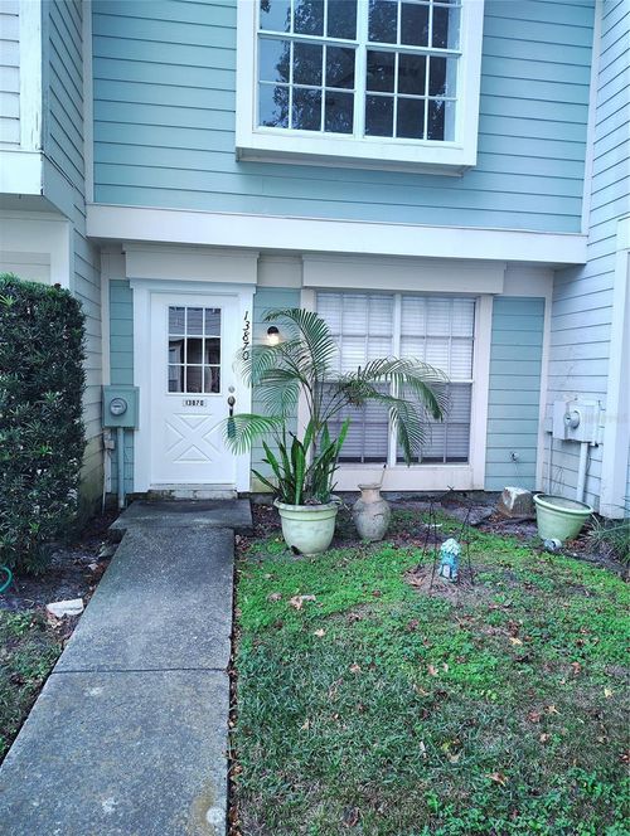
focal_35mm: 24
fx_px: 581
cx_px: 315
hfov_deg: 56.9
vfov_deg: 71.5
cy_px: 418
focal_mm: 5.56
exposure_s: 1/200
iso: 163
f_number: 1.8
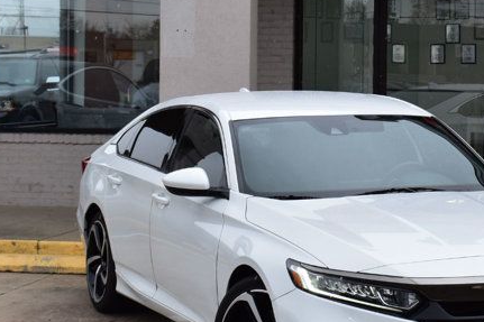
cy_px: 80
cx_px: 437
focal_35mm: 107
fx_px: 1438
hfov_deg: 18.8
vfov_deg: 12.7
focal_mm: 30
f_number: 9
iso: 400
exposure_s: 1/160
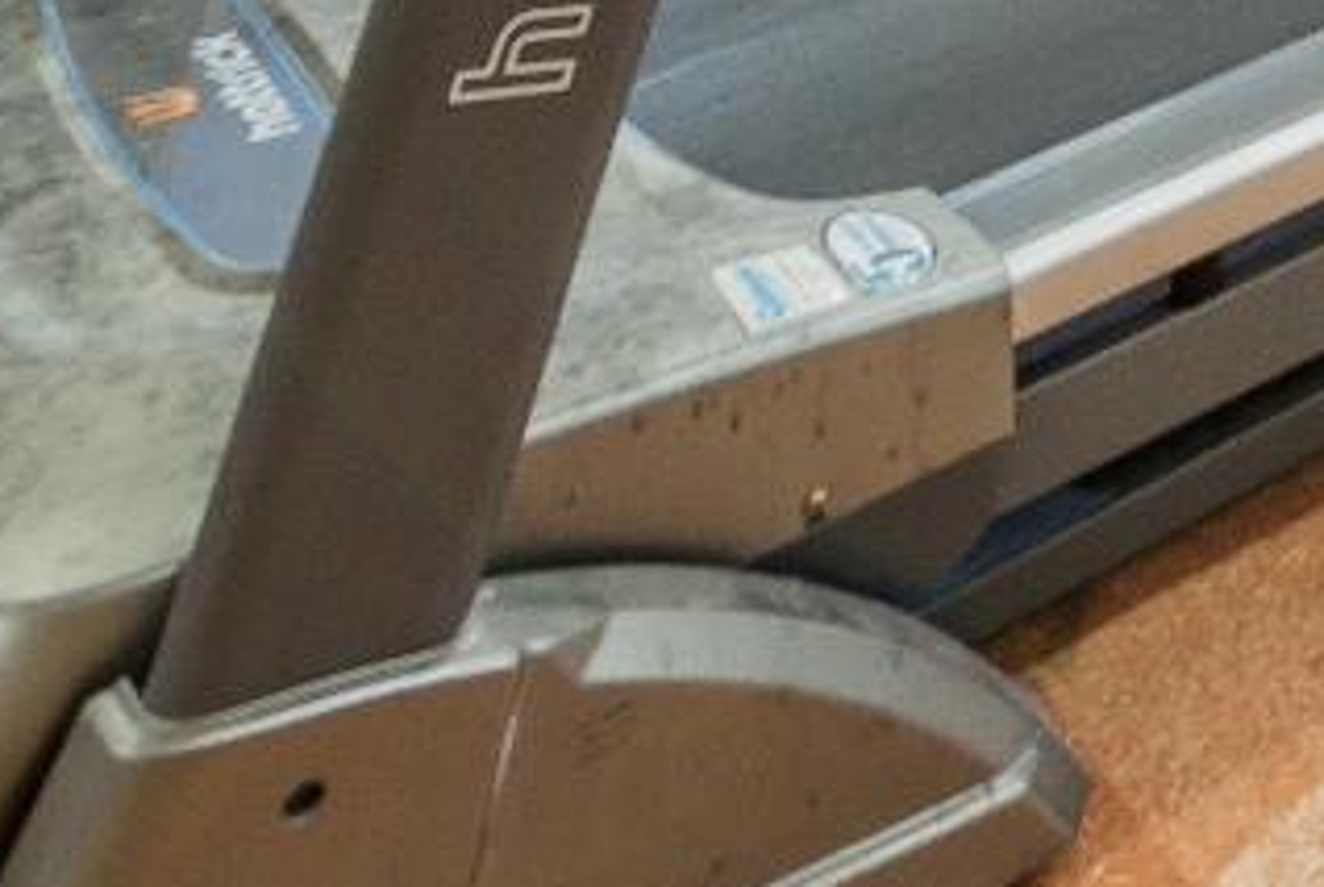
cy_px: -1868
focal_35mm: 89
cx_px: 2619
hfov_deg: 17.1
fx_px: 3278
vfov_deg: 10.4
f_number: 10
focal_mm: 14
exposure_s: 3
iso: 100
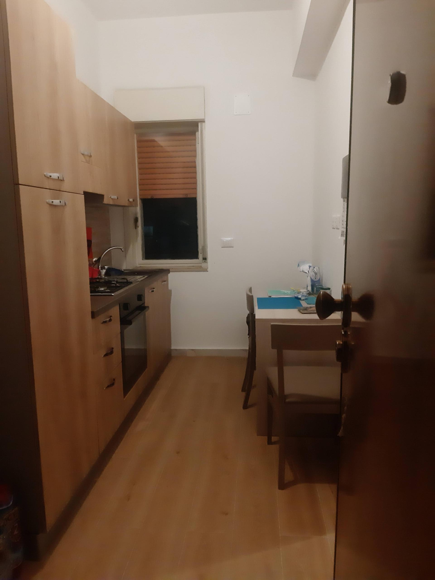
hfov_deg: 51.4
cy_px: 290
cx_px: 218
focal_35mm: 27
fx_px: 452
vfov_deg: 65.3
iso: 400
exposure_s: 1/50
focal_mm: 3.93
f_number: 1.7
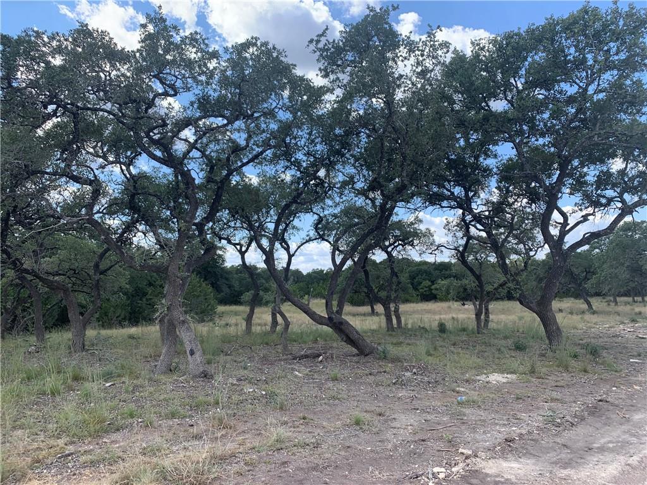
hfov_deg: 67.3
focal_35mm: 26
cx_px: 324
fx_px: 486
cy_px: 242
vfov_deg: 53.1
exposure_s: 1/954
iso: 25
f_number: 1.8
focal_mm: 4.25
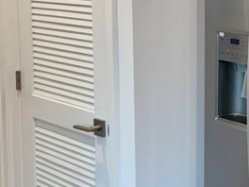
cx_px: 246
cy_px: 26
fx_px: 669
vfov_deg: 15.7
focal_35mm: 93
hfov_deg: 20.4
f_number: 1.78
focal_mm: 6.76
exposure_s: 1/120
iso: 200
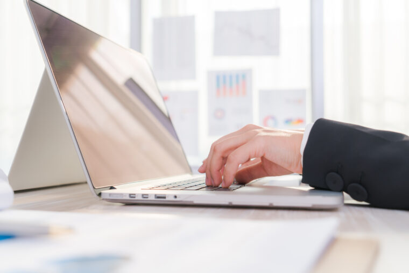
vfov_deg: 35.1
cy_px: 136
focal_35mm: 38
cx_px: 204
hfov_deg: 50.7
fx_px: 432
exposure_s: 1/100
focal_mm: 38
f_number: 4
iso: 100
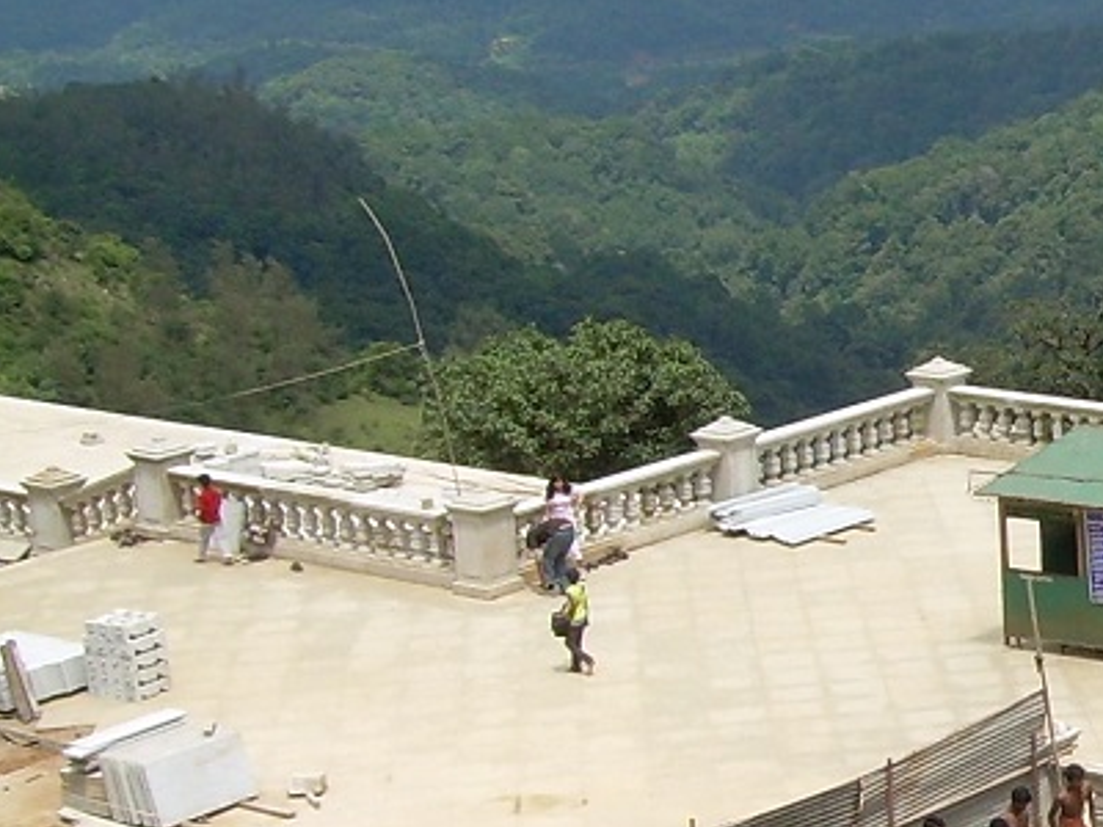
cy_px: 507
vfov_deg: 13.0
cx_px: 1583
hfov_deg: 16.0
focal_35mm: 114
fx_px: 3632
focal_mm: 6.3
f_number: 4.6
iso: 50
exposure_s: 1/354
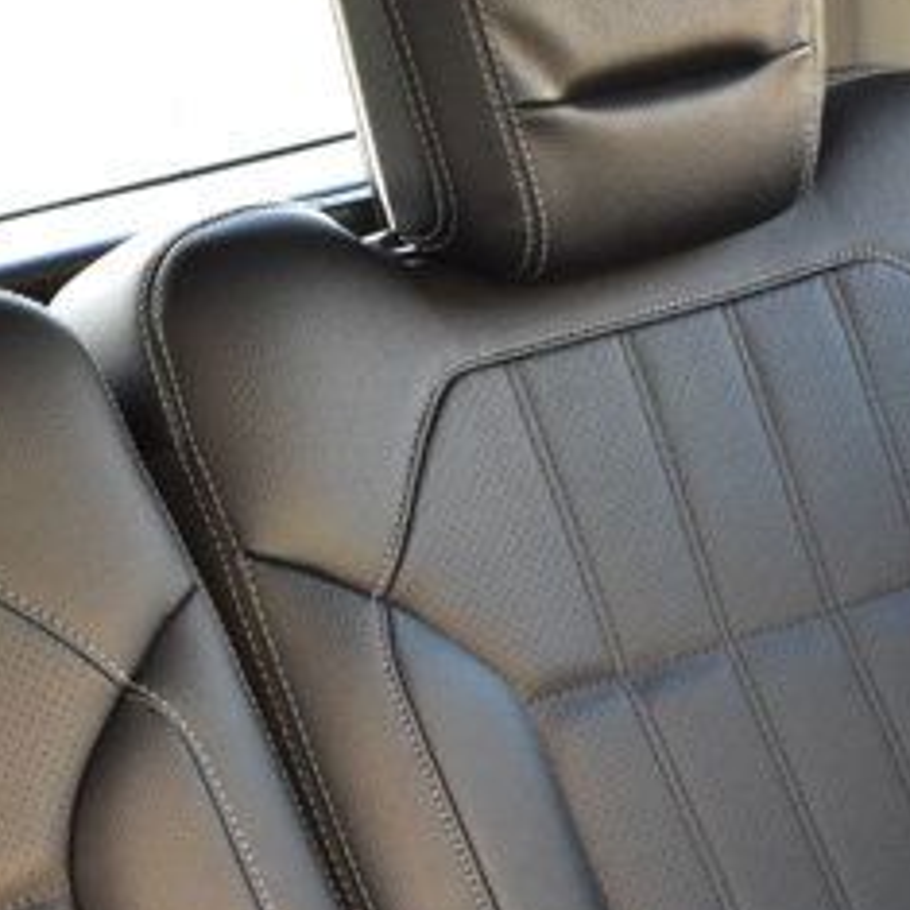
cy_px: 922
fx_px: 2974
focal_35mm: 100
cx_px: 290
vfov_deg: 17.0
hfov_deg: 17.3
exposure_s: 1/15
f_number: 6.3
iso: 1600
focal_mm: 18
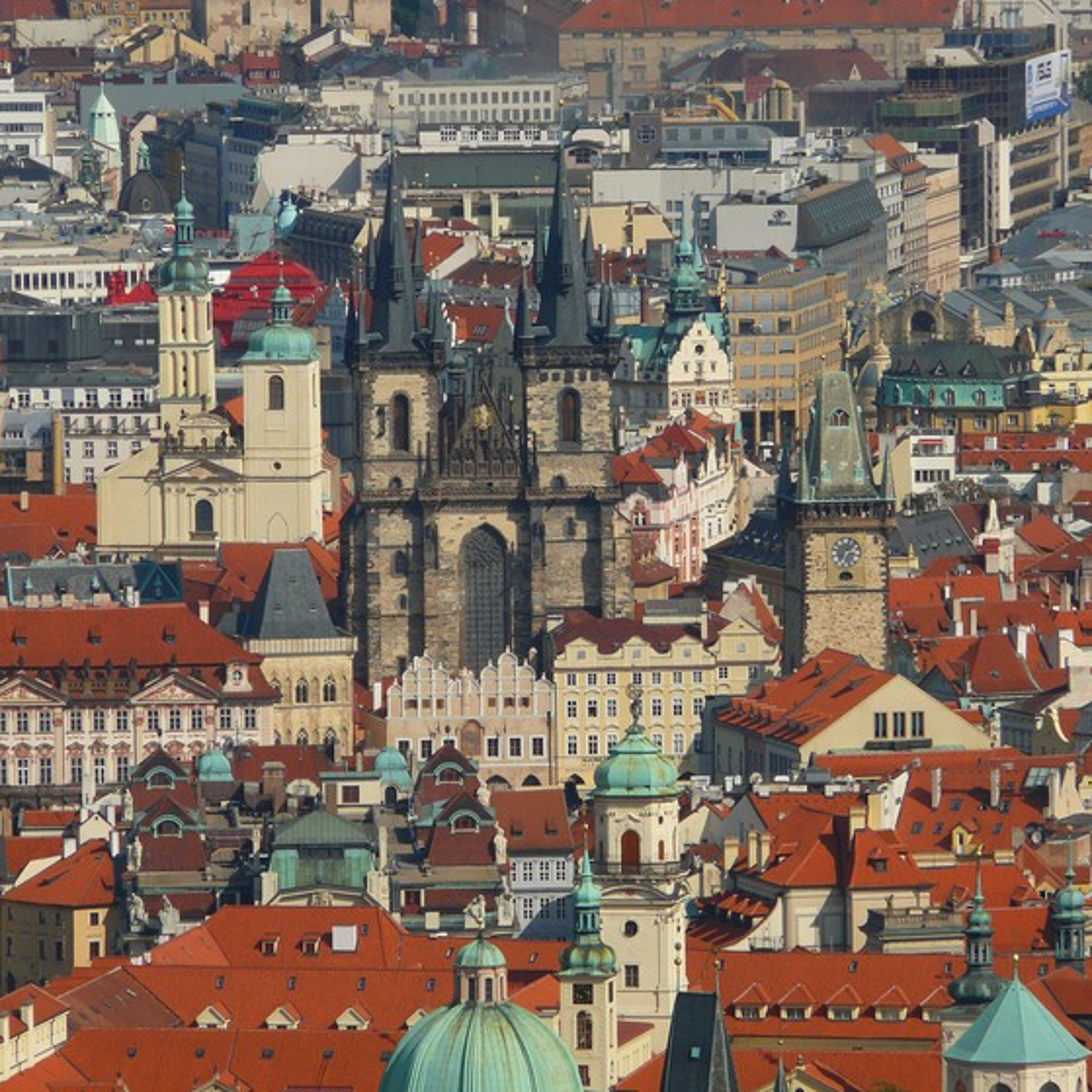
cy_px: 524
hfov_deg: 3.5
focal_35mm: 498
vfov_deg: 3.5
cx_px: 545
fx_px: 17774
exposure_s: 1/250
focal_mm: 88.8
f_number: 5.6
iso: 100
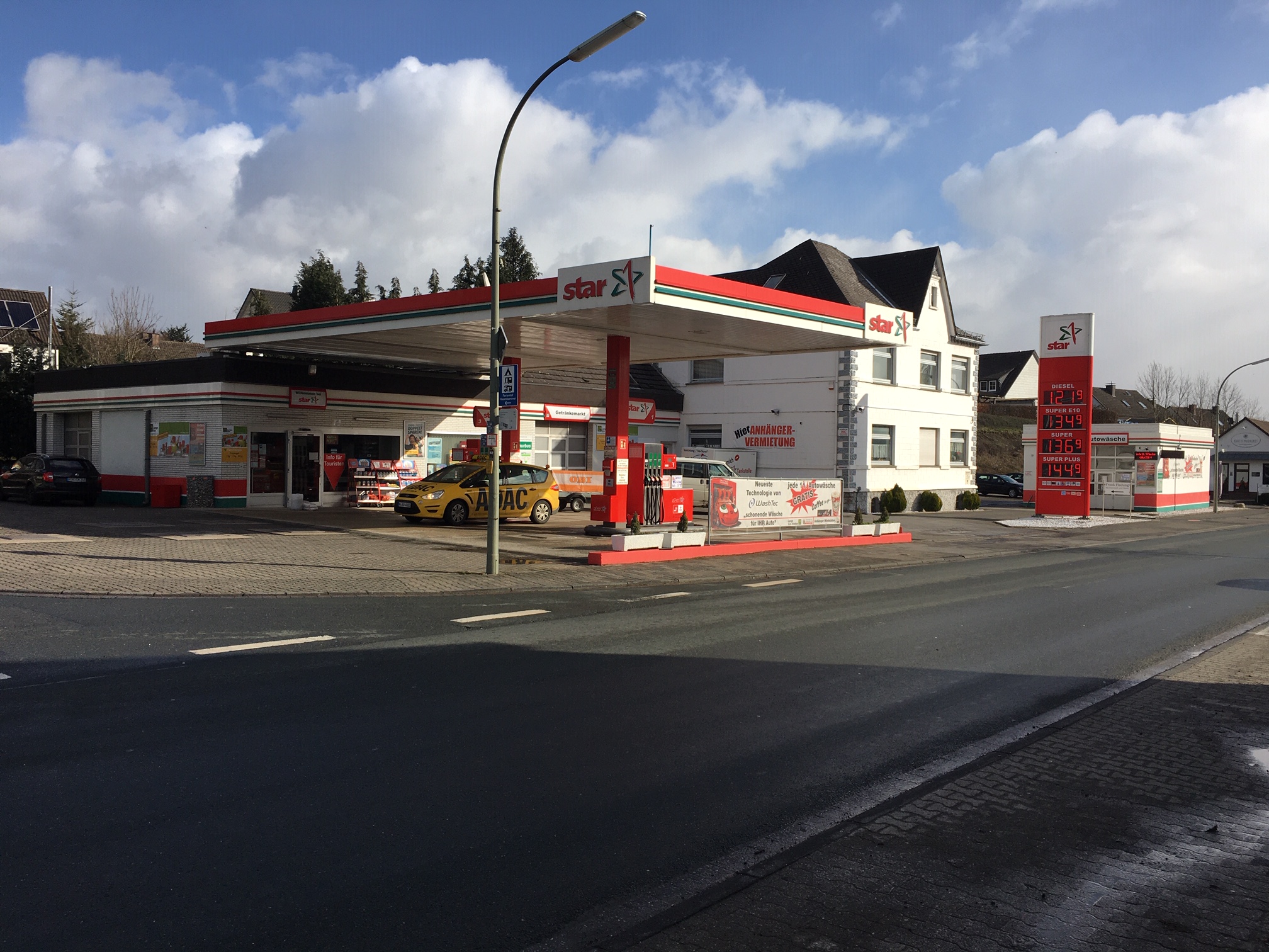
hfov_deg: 61.7
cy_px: 476
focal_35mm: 29
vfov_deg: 48.2
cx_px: 634
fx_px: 1063
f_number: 2.2
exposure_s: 1/1672
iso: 25
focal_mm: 4.15
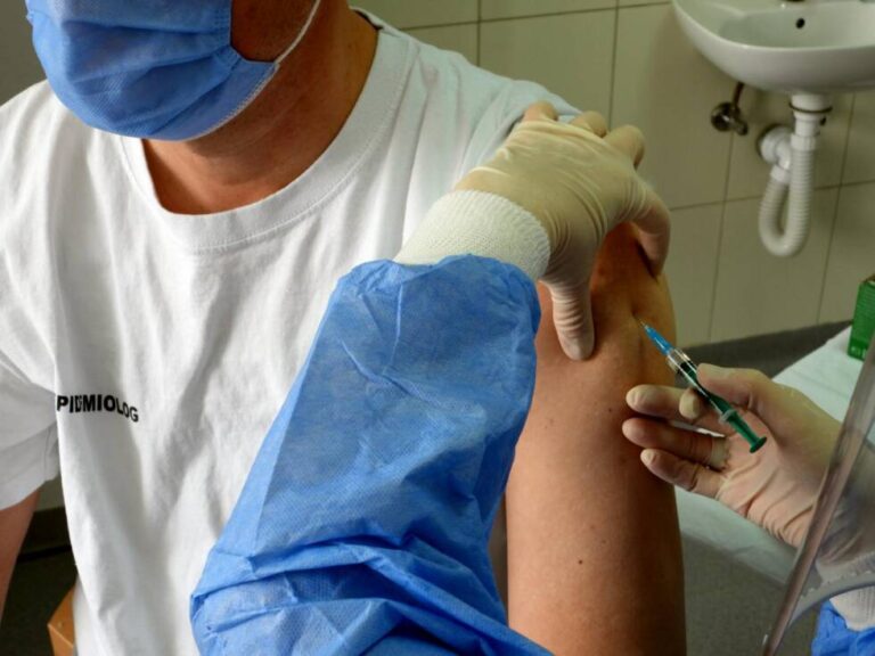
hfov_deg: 38.2
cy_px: 328
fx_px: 1264
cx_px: 438
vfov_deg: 29.1
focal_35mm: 50
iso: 100
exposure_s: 1/30
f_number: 3.2
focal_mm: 9
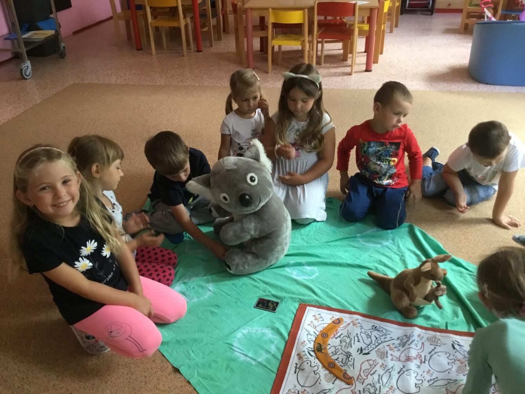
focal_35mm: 31
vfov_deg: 45.5
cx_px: 262
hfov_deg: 58.3
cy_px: 197
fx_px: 470
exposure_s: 1/33
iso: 200
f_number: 2.4
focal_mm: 3.3
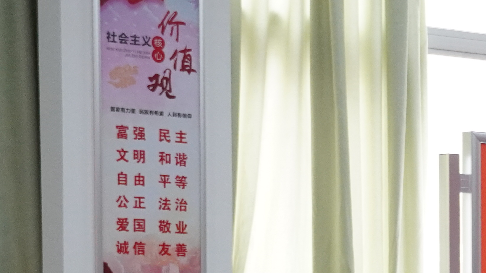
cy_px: 460
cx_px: 810
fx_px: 1996
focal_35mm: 155
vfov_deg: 7.6
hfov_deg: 12.9
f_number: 4.5
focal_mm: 27
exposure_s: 1/160
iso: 2000
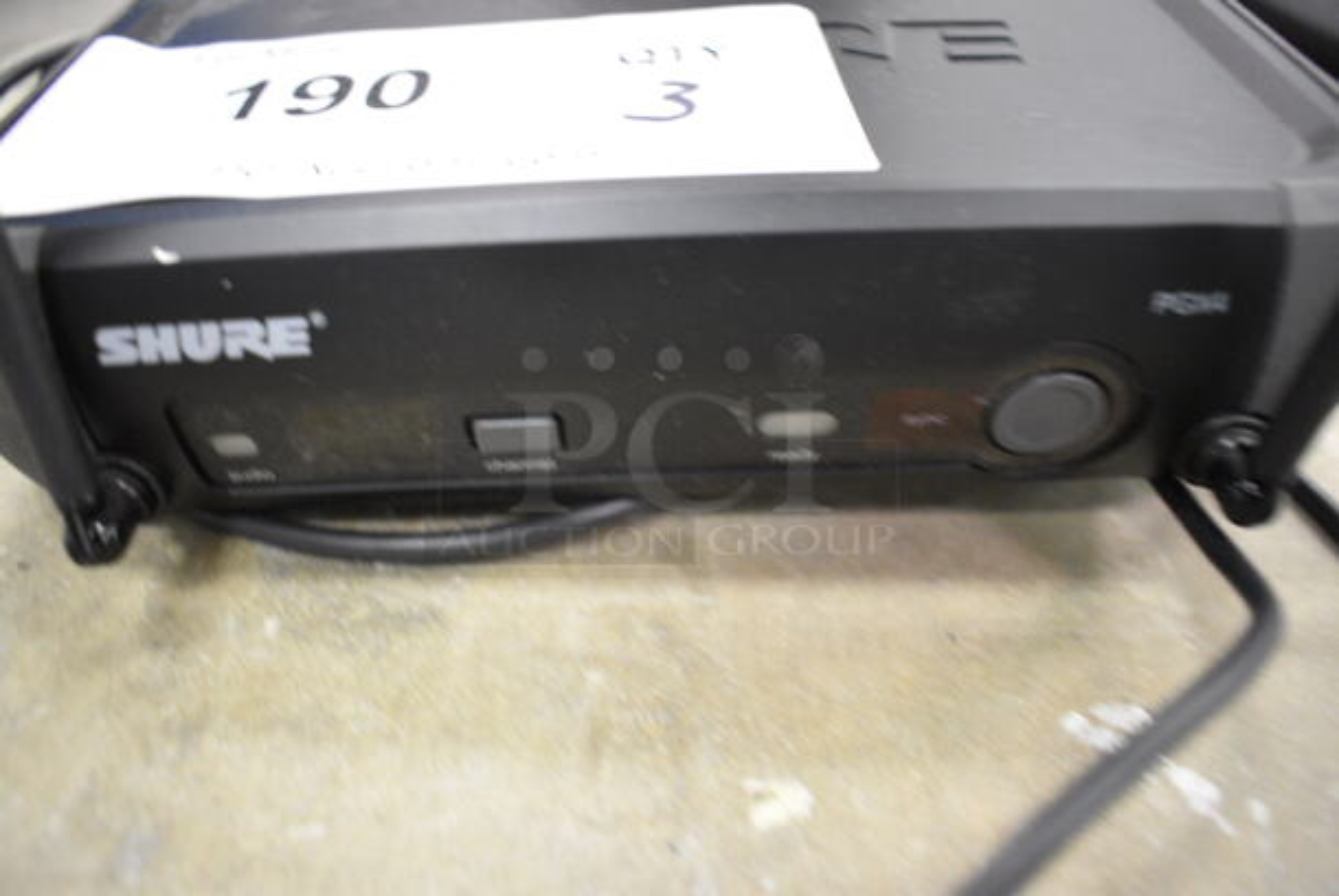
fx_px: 1005
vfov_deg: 48.0
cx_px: 670
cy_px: 448
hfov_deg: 67.3
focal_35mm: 27
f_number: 3.5
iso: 3200
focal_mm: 18
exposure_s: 1/60
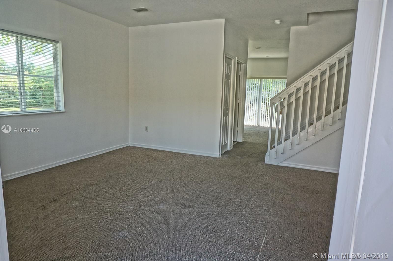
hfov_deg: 73.8
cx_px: 196
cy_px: 130
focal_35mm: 24
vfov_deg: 53.0
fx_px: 262
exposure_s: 1/60
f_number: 7.1
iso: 640
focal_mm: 16
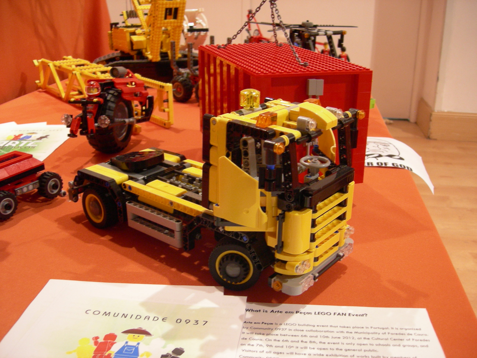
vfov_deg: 39.7
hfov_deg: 51.4
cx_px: 238
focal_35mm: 36
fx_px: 496
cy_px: 179
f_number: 2.7
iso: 200
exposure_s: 1/3.7
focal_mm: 7.5
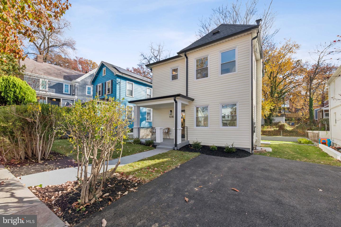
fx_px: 133
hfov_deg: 104.3
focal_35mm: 14
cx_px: 170
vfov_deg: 81.2
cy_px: 114
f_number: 9
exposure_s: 1/400
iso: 250
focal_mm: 14
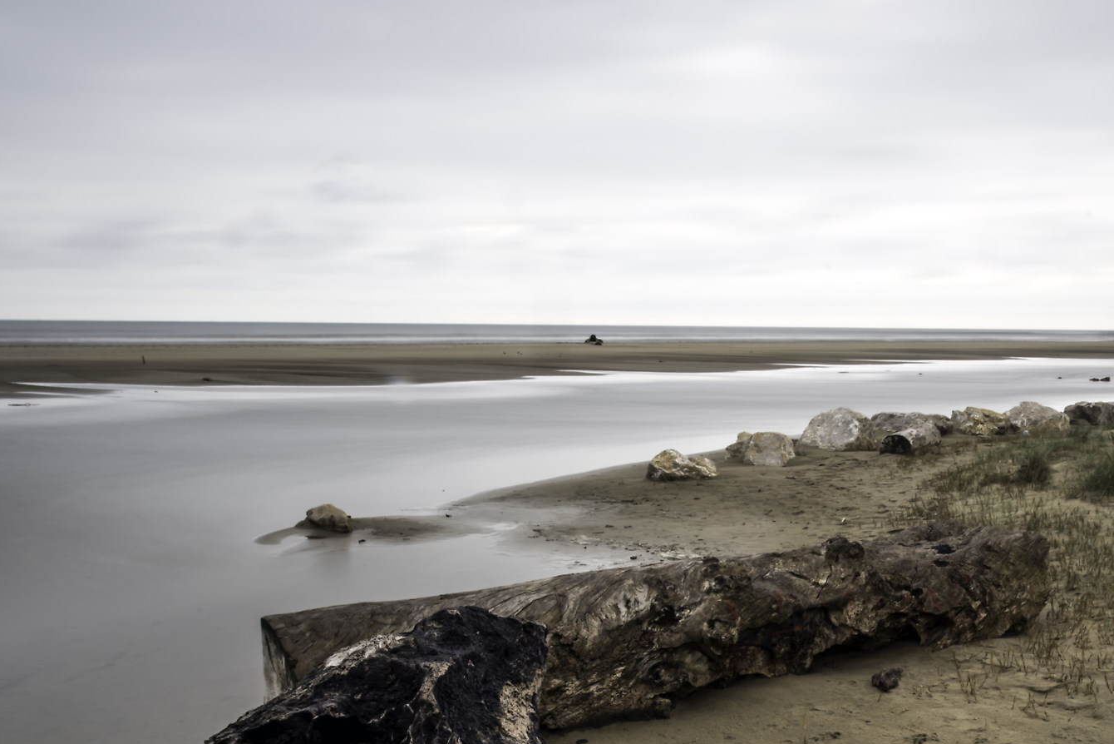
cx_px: 782
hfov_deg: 44.4
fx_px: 1331
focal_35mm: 43
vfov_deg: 30.3
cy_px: 620
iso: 50
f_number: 22
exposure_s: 15
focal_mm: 24
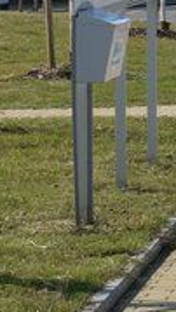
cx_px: 746
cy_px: -146
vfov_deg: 7.8
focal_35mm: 270
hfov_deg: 4.2
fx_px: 2235
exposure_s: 1/640
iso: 100
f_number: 8
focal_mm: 30
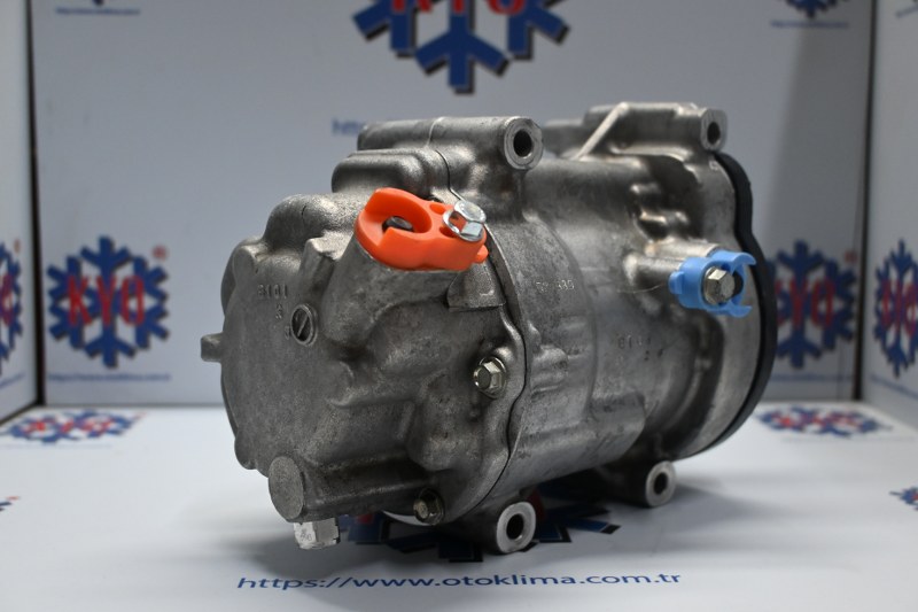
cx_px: 459
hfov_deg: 48.7
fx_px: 1013
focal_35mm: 40
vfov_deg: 33.6
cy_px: 306
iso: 1000
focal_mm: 26.5
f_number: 4.5
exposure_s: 1/125
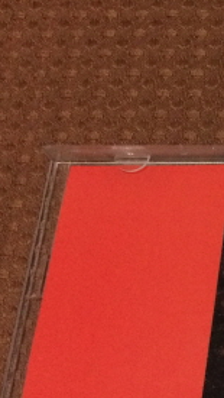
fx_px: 970
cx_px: 529
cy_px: 224
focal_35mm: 92
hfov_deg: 11.2
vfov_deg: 23.1
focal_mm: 4.15
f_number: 2.2
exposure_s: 1/30
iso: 320
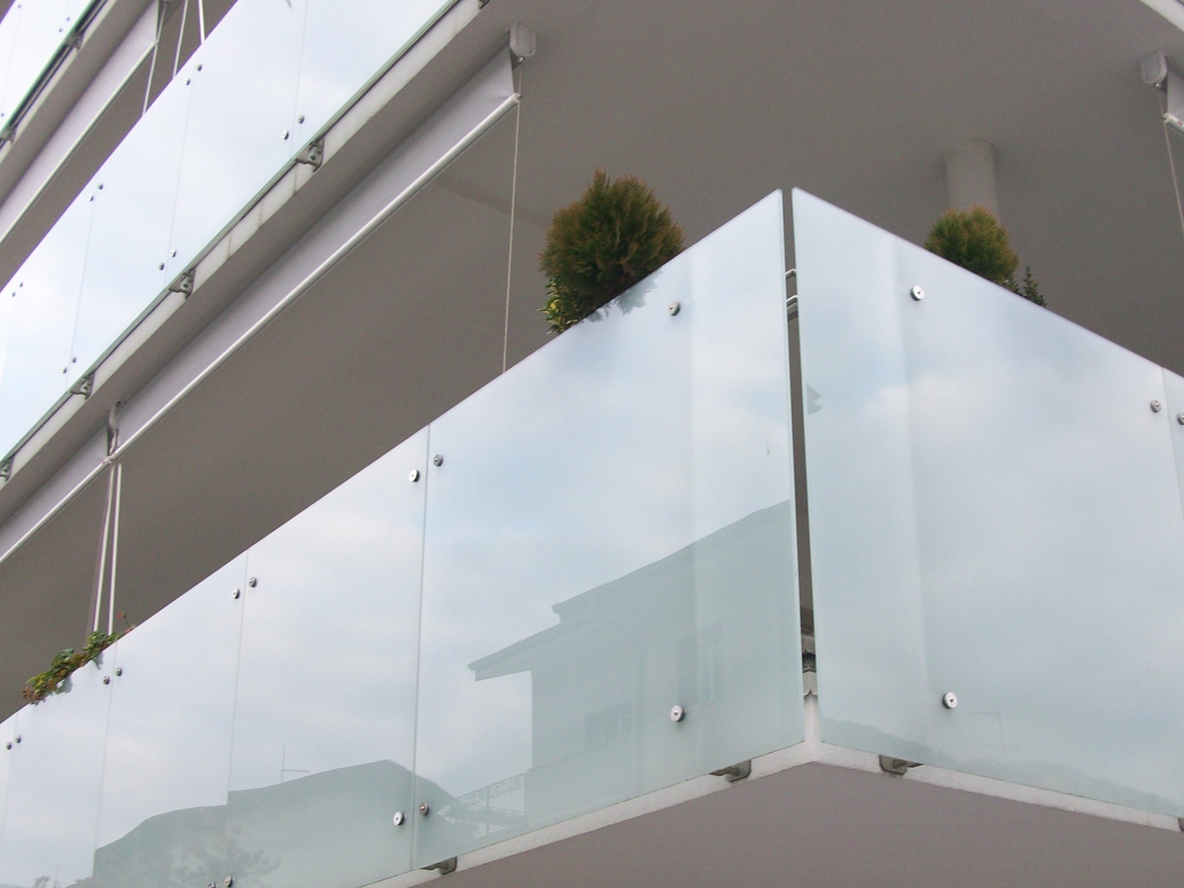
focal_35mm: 47
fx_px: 1608
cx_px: 718
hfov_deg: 40.2
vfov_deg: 30.9
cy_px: 469
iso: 64
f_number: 2.8
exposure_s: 1/65.9
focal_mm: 5.7
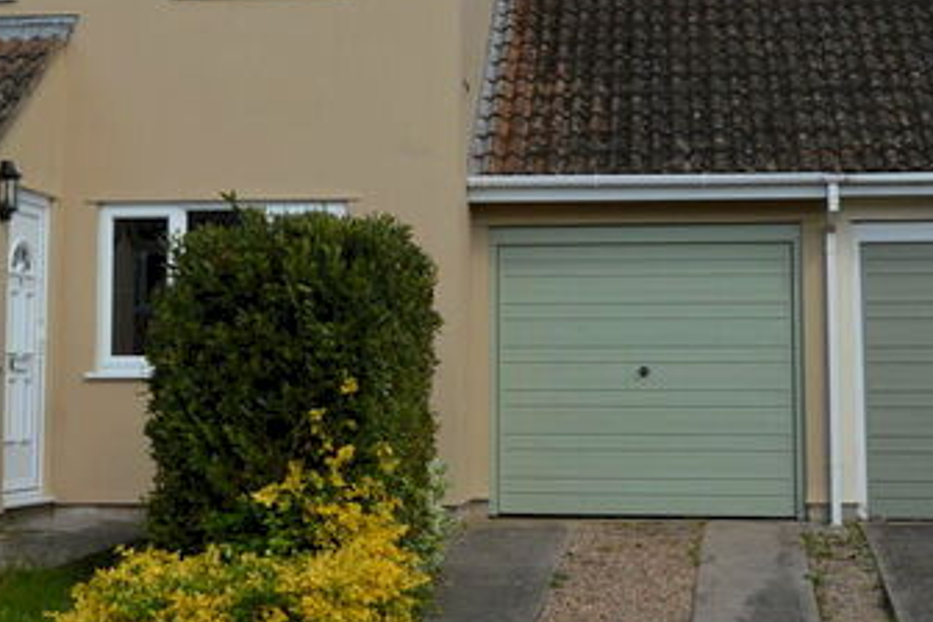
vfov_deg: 18.1
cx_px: 350
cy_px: 192
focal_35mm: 75
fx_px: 1944
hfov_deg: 26.9
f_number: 7.1
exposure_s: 1/200
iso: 100
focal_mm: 24
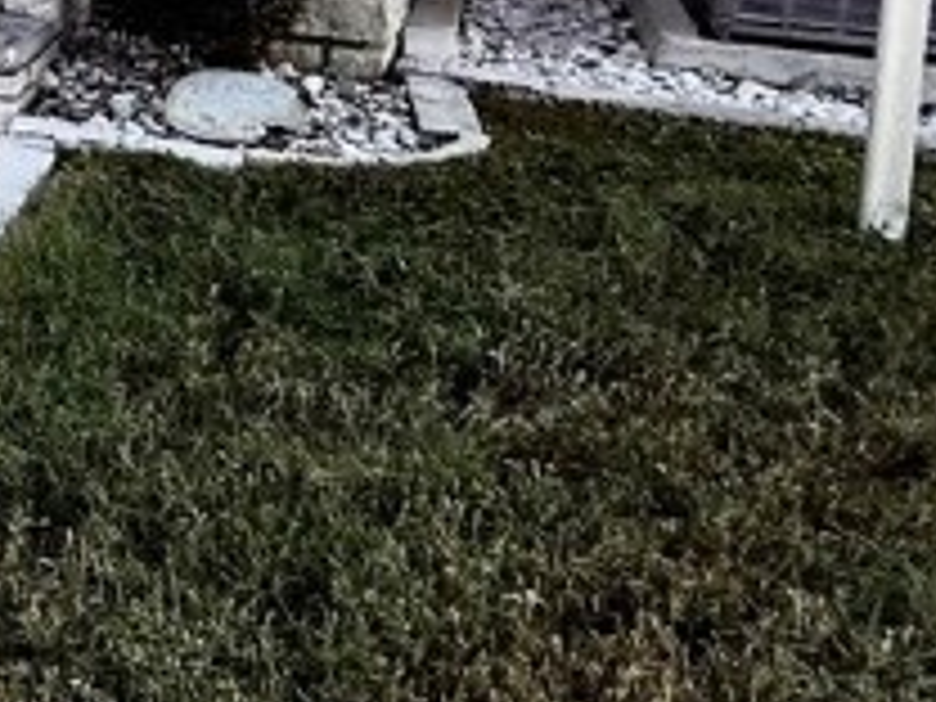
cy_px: -176
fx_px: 1866
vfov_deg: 19.8
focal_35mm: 69
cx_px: -698
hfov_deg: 20.7
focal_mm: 2.22
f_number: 2.2
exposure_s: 1/742
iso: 64
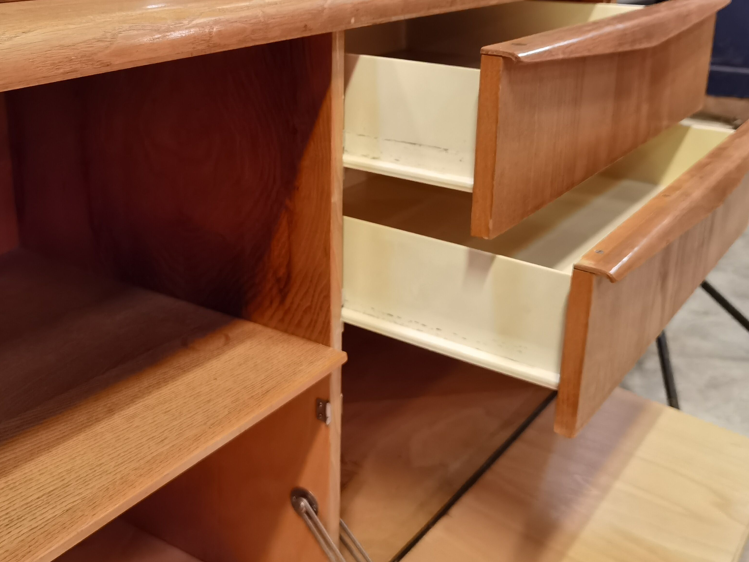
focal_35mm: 41
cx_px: 335
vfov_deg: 35.0
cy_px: 215
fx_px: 887
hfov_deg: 45.7
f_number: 1.9
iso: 640
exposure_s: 1/33.3
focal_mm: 6.71
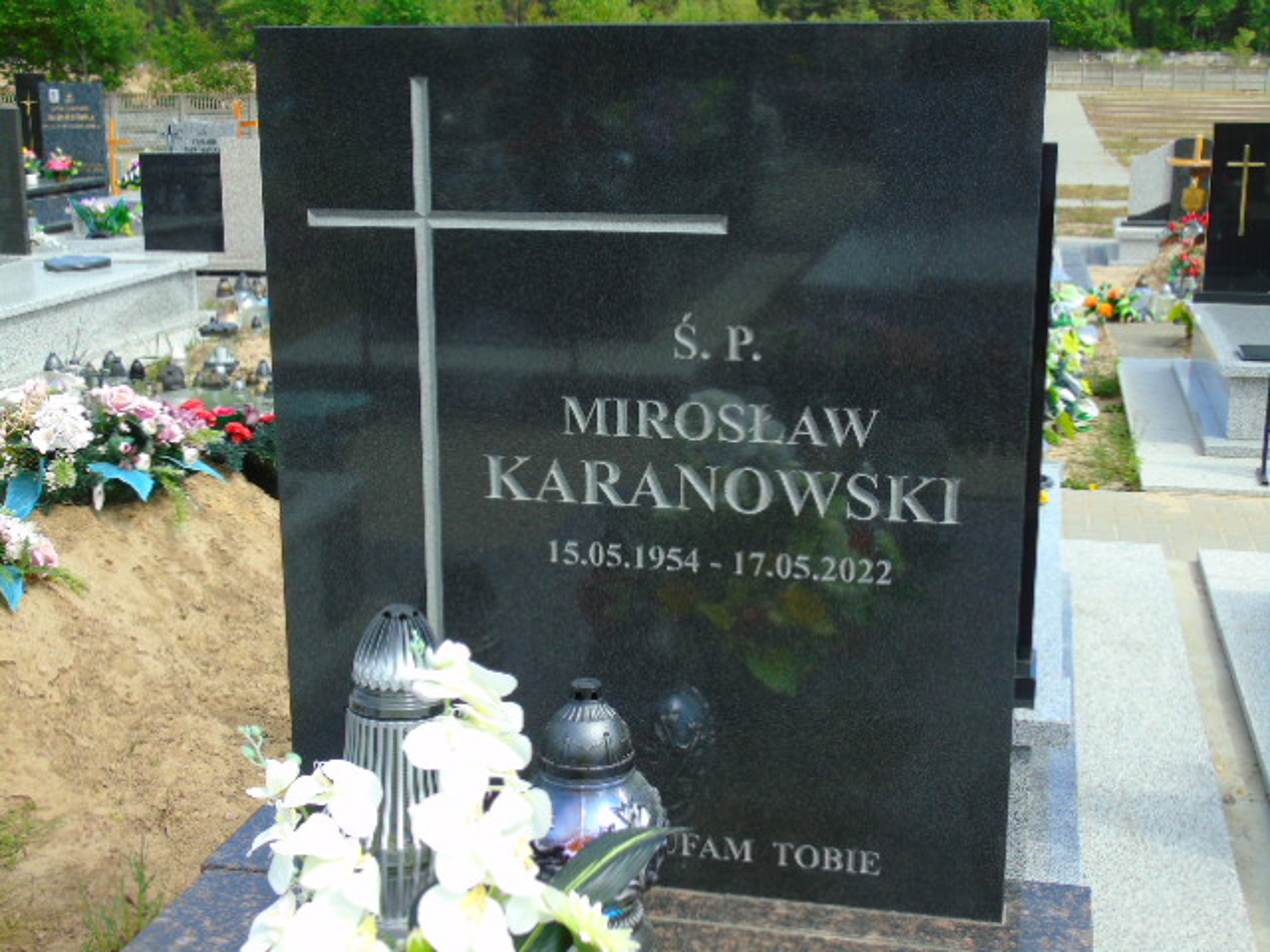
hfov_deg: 41.2
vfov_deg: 31.5
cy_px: 476
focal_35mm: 46
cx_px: 635
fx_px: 1688
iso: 80
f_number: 4.1
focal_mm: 8.2
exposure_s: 1/400
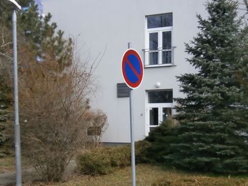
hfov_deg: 39.4
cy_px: 119
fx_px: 344
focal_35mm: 48
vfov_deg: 30.1
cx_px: 153
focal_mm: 4.7
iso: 80
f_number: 2.8
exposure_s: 1/1000
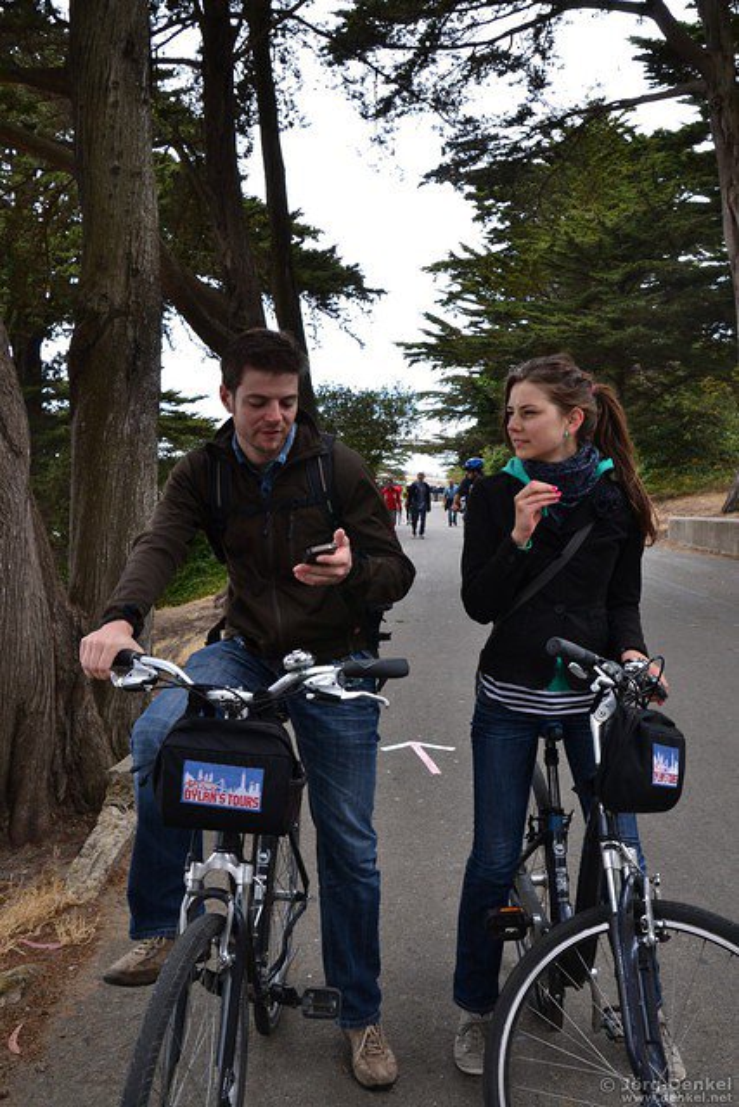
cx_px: 370
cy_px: 554
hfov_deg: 36.9
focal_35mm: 36
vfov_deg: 53.1
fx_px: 1108
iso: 400
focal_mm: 24
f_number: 9
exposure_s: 1/160
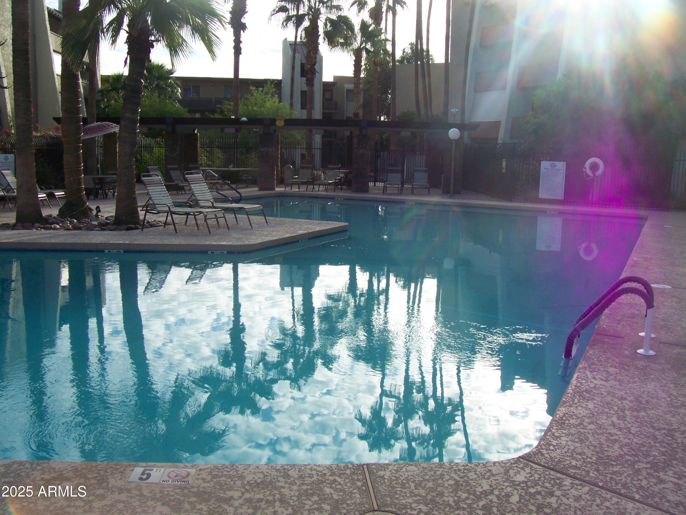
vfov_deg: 41.8
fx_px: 674
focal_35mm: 34
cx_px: 343
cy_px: 258
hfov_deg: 53.9
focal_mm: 5.6
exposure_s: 1/320
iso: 80
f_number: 5.1
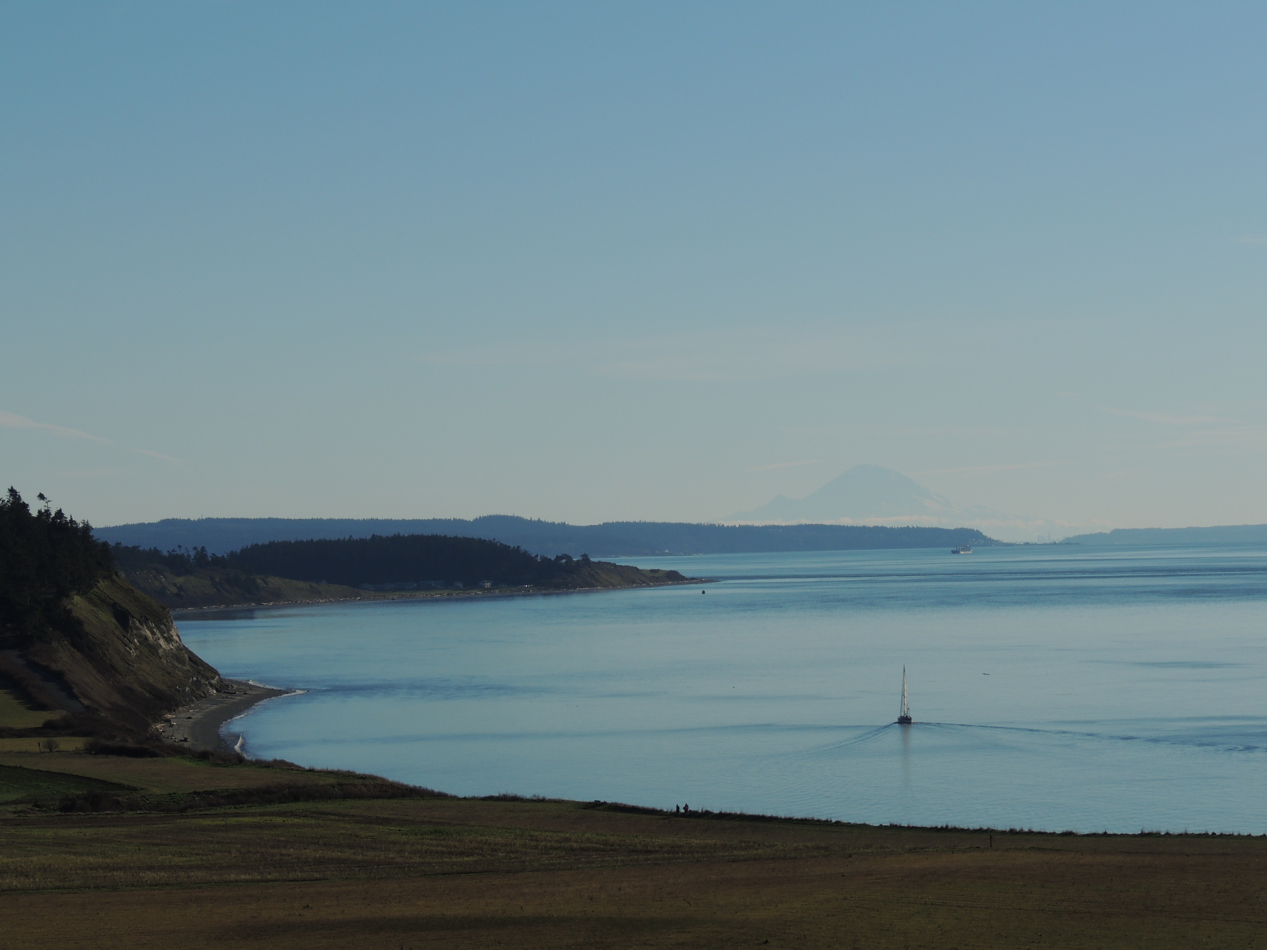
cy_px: 475
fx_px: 4392
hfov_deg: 16.4
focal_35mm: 120
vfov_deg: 12.3
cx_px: 634
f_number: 5.3
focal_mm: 21.4
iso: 100
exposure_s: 1/1250
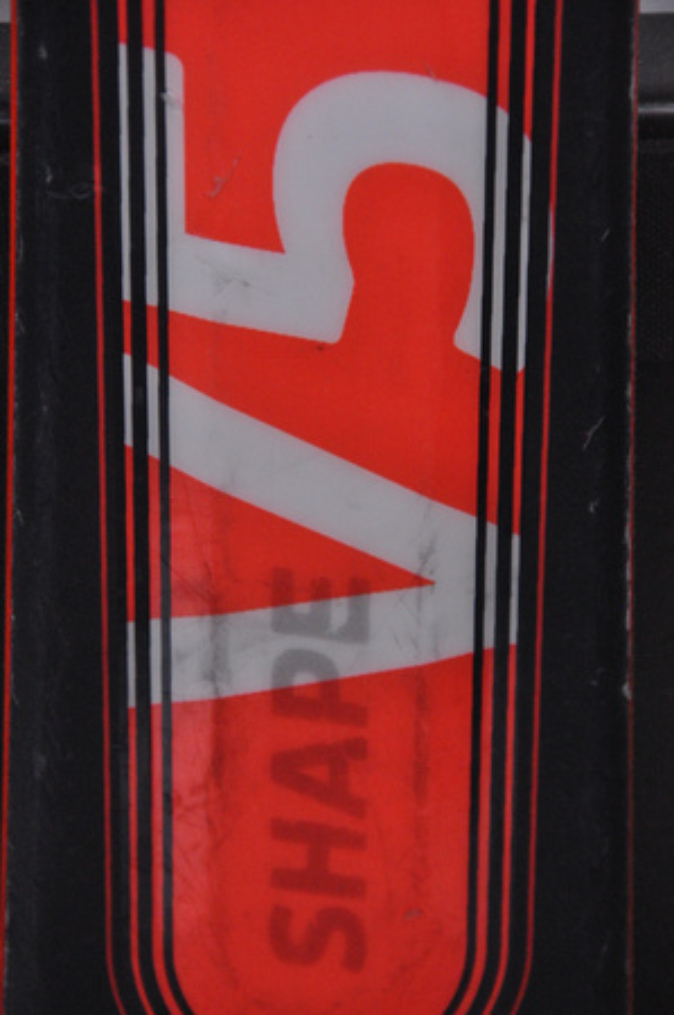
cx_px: 337
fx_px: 4433
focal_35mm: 158
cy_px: 508
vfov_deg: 13.1
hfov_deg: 8.7
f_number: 8
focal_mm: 105
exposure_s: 1/125
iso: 3200
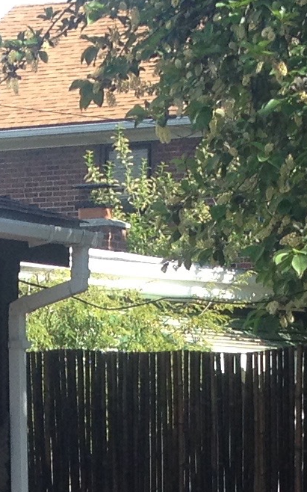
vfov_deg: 10.8
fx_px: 2464
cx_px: -19
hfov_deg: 7.1
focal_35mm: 184
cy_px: 848
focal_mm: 4.28
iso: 50
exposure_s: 1/363
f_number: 2.4
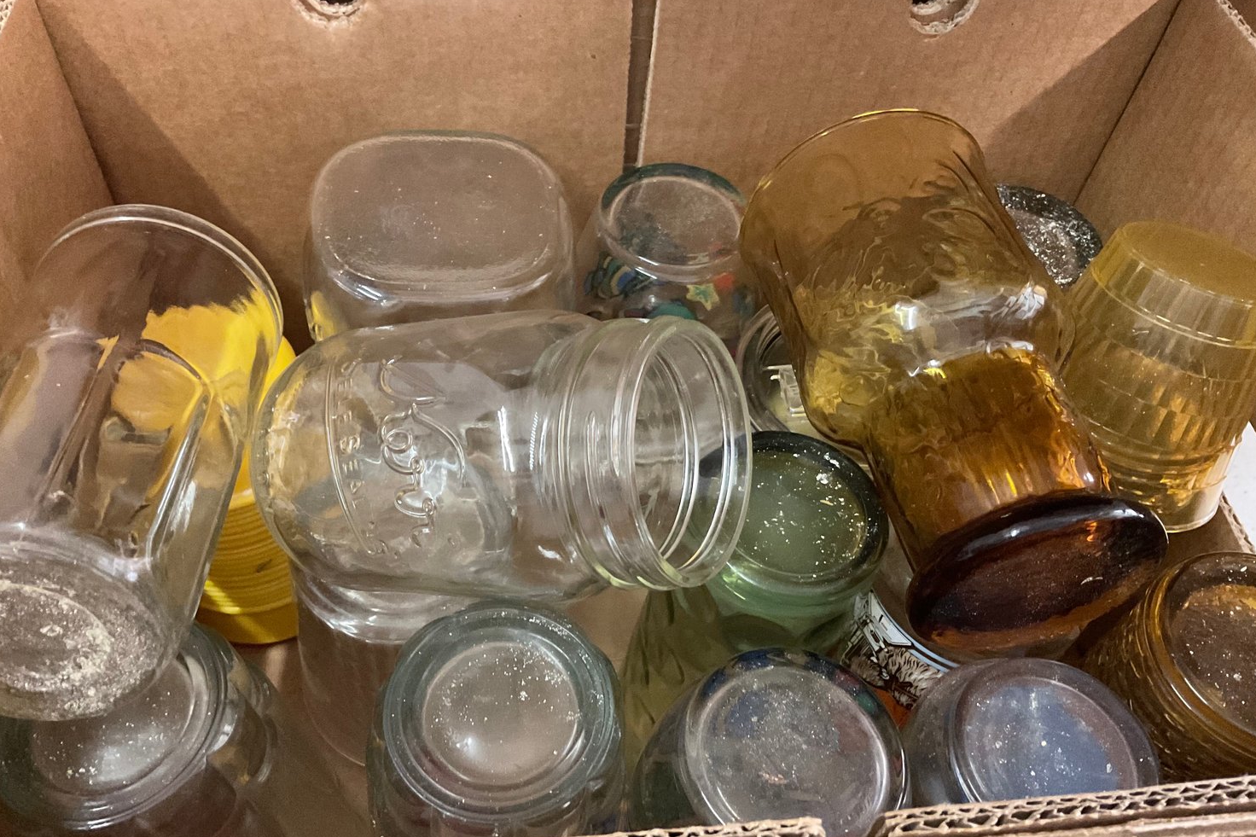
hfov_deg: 60.3
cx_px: 616
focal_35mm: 31
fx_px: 1081
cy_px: 438
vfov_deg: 42.3
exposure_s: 1/24
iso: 500
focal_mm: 3
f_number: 1.8
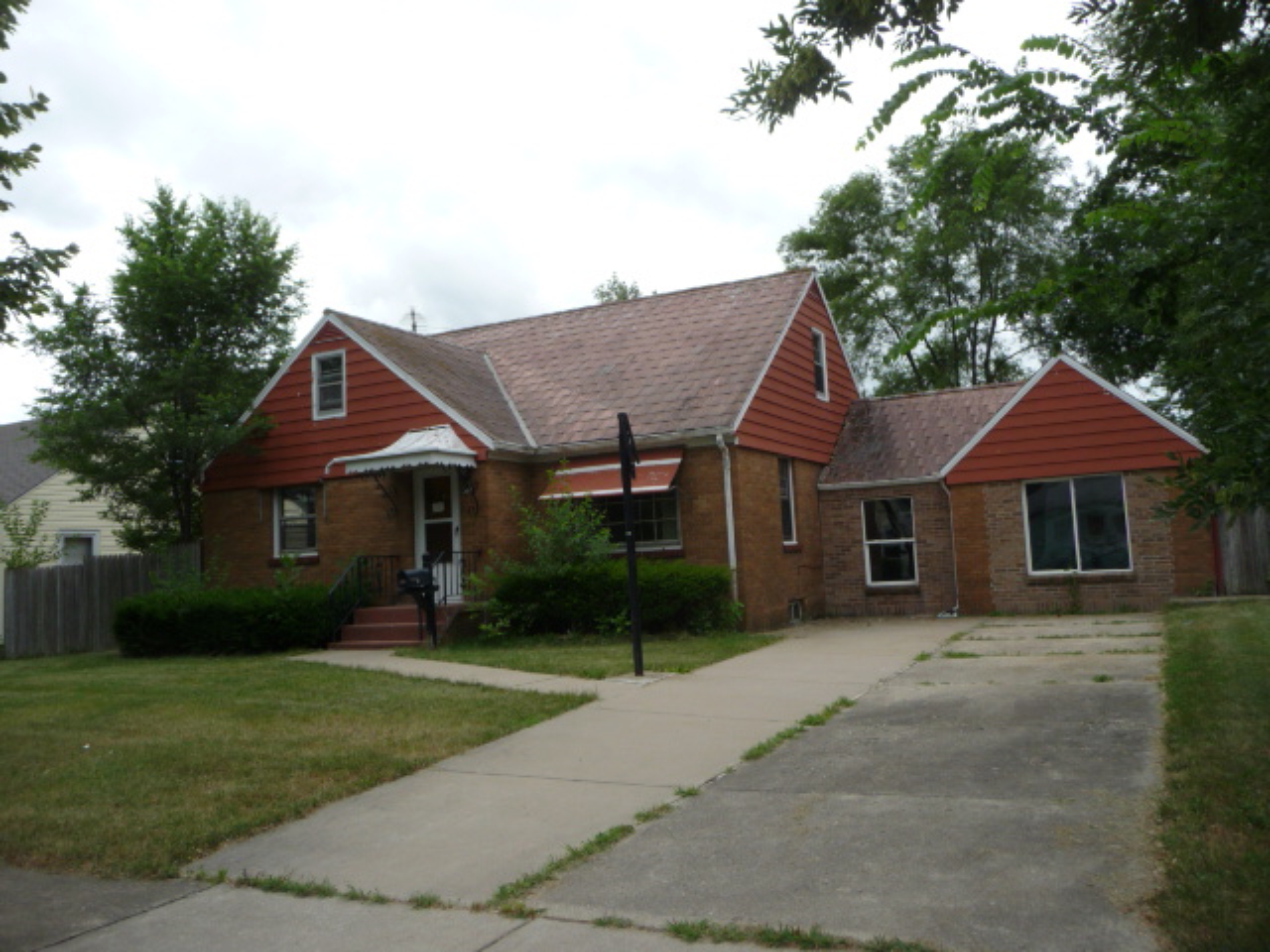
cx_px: 635
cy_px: 476
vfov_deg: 49.7
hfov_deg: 63.4
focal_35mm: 28
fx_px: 1027
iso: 100
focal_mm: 4.7
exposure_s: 1/800
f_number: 3.3
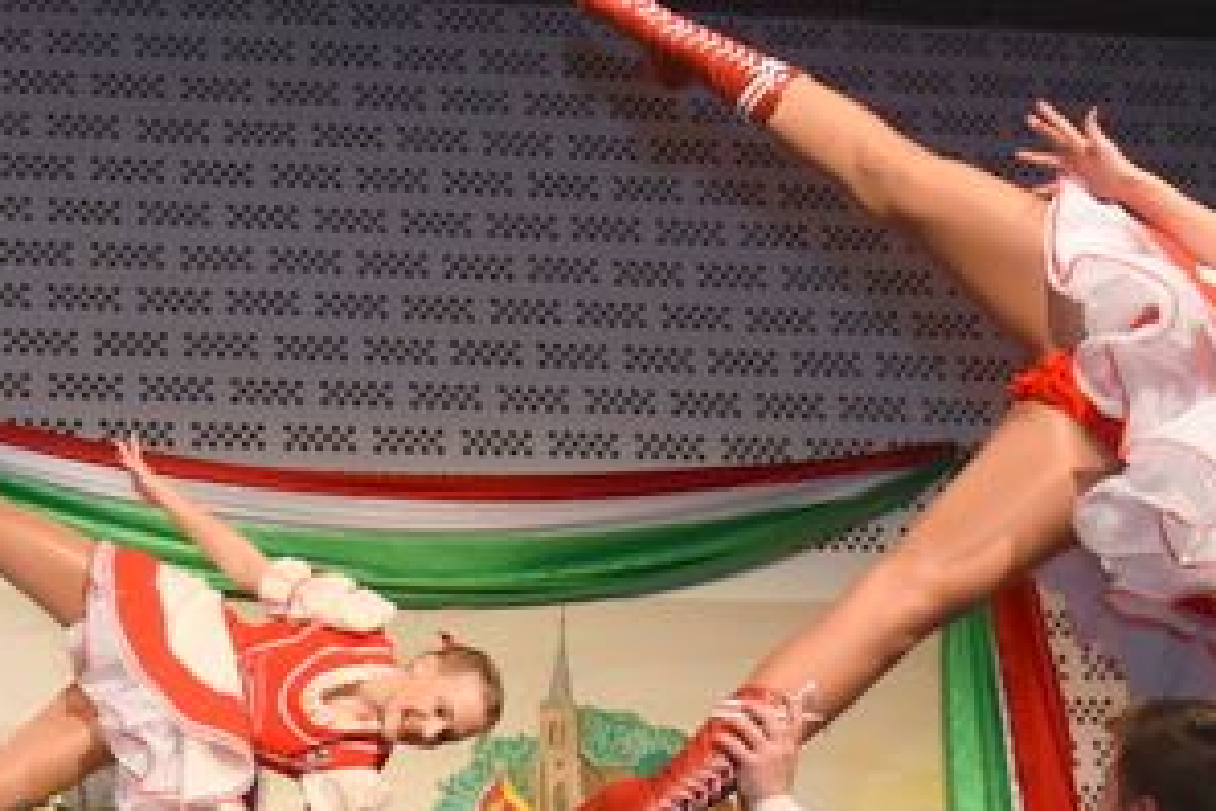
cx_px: 278
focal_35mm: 89
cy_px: 700
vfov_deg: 15.2
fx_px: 3006
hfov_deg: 22.6
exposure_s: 1/500
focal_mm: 22
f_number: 3.8
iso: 1000
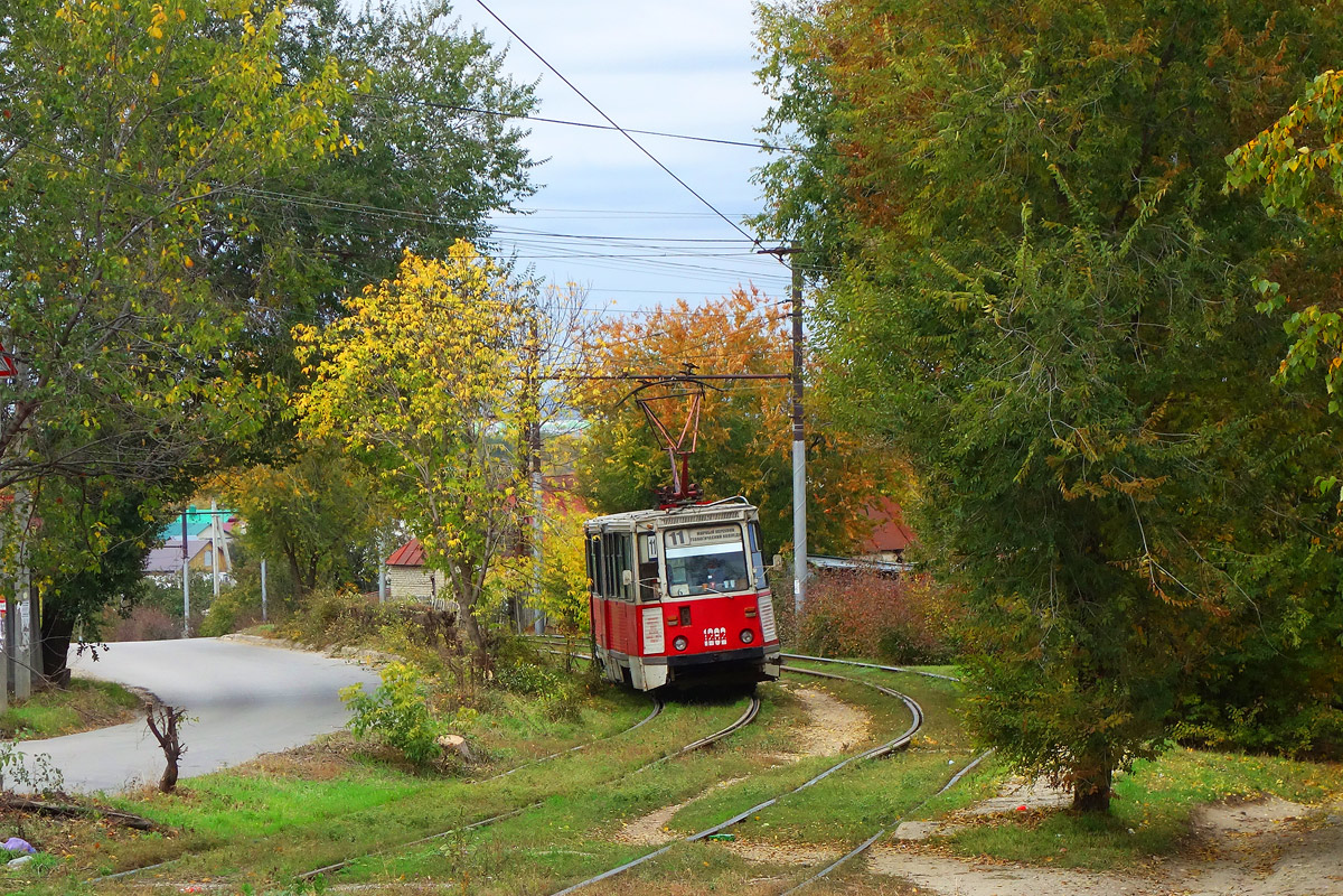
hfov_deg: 20.4
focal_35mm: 100
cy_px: 448
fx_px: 3730
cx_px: 672
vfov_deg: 13.7
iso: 400
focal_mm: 37.1
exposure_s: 1/500
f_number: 4.9
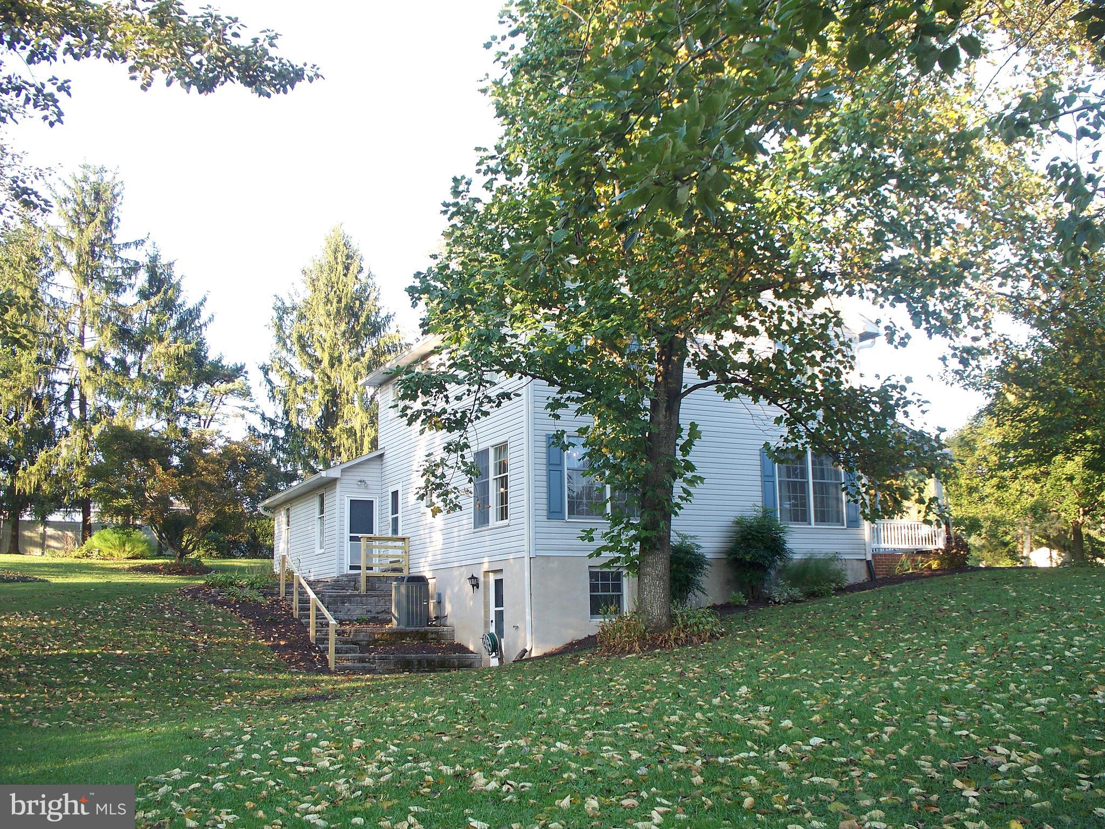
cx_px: 552
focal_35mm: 36
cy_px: 414
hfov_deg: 51.4
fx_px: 1149
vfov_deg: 39.7
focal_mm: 7.54
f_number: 2.8
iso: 64
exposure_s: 1/60
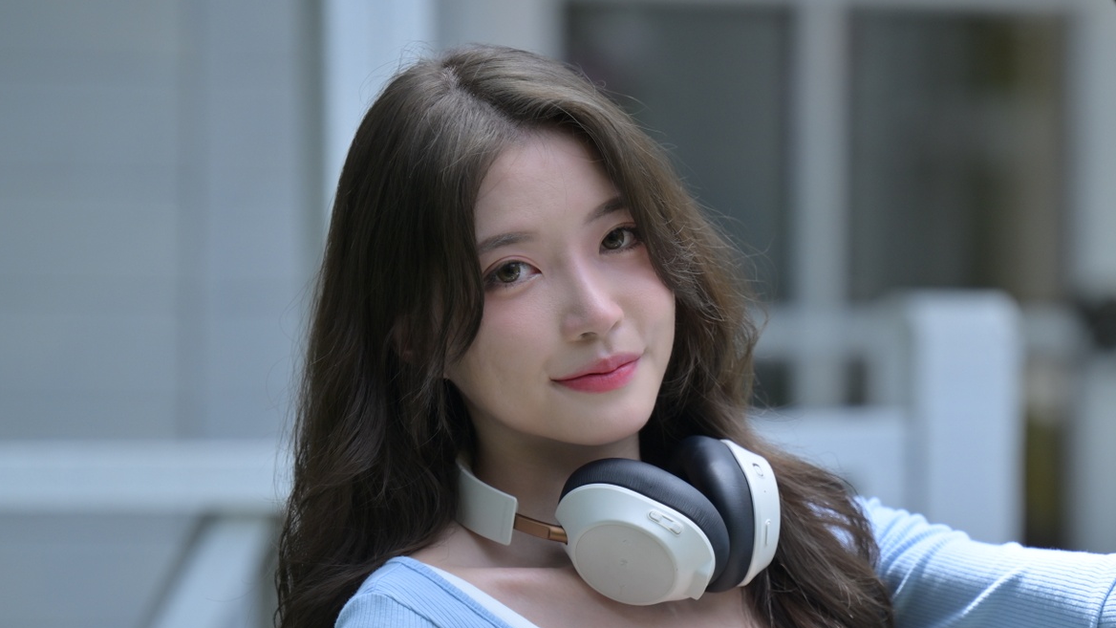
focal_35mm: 269
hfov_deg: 8.0
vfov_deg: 4.5
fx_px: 7960
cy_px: 483
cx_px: 748
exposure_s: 1/1000
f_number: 2.8
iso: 100
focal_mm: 150
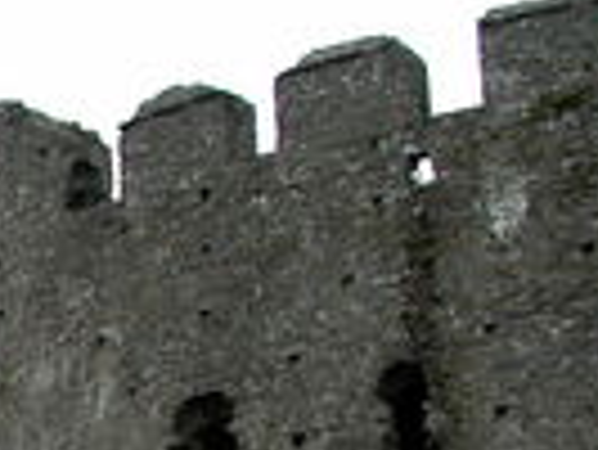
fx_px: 1867
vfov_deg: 13.3
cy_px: 554
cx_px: -234
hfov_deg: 16.9
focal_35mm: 108
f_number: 4
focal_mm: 9.2
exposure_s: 1/152
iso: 100
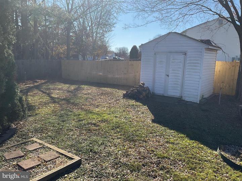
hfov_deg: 61.7
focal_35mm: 29
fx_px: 203
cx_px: 121
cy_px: 90
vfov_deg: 48.2
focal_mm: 3
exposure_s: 1/1577
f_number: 1.8
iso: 16
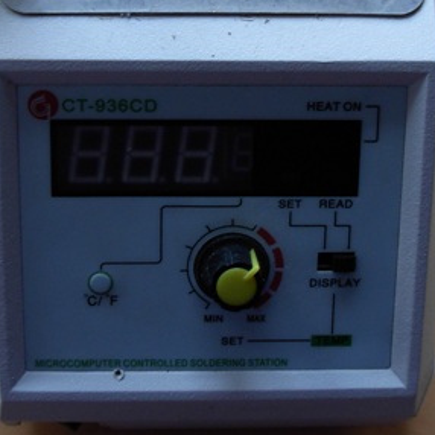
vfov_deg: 18.3
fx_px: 1336
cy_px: 81
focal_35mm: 94
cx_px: 207
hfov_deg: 18.5
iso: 79
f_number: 2.9
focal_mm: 6.3
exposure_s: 1/32
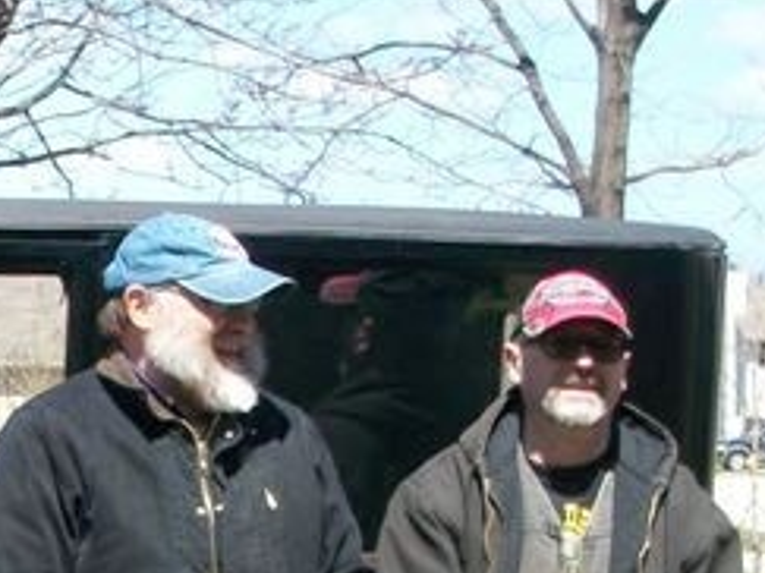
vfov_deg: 8.2
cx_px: -170
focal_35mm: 179
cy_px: 737
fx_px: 3954
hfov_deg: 10.8
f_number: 4.5
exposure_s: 1/250
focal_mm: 12.1
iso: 80
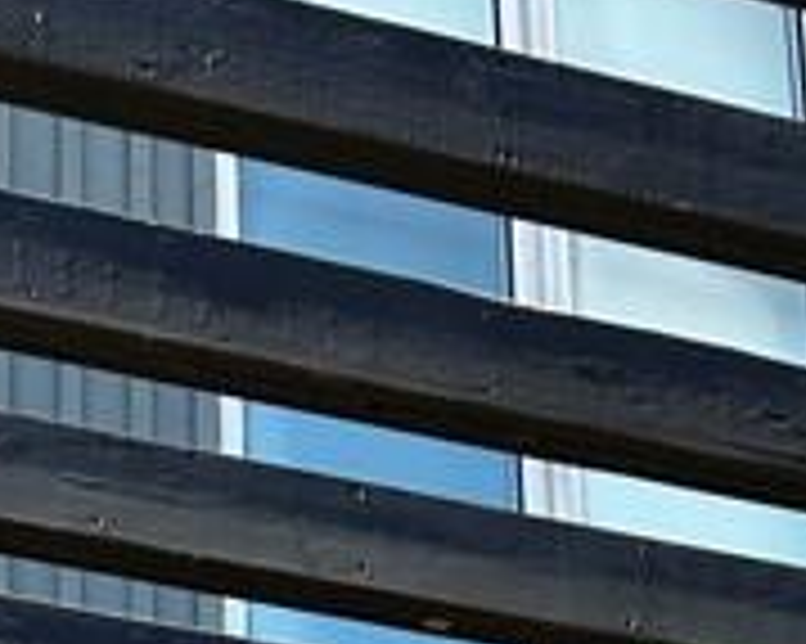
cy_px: 1702
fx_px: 3457
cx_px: 410
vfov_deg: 9.2
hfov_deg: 13.3
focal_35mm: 145
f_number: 1.5
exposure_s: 1/588
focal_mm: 5.7
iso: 50
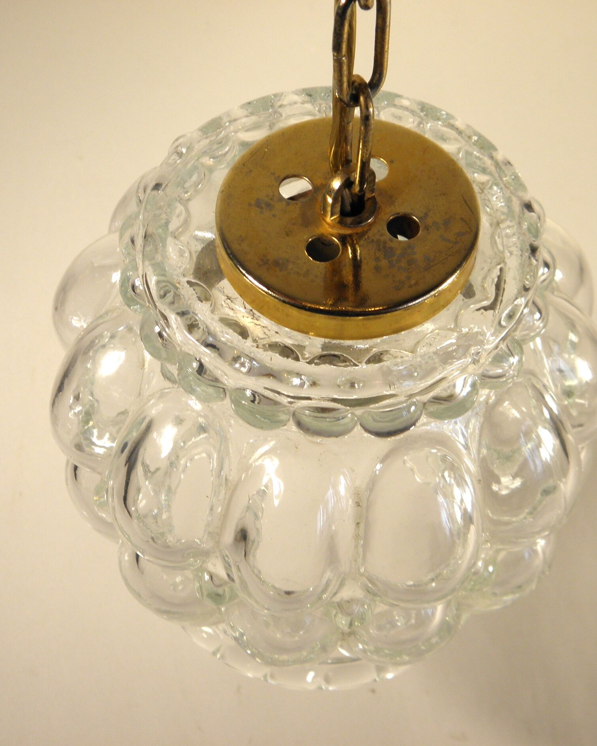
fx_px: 1369
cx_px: 329
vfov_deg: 30.5
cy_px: 369
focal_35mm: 62
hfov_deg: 24.6
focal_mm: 8.6
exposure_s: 1/80
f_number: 3.9
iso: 100
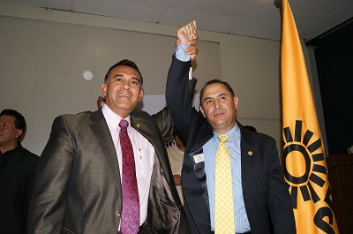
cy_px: 117
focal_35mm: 30
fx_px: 294
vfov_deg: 43.4
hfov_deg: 62.0
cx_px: 176
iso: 400
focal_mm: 20
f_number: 5.6
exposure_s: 1/60
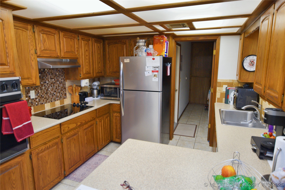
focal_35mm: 22
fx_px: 178
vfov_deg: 56.1
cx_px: 142
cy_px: 95
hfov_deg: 77.3
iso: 450
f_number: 4
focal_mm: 15
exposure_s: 1/60
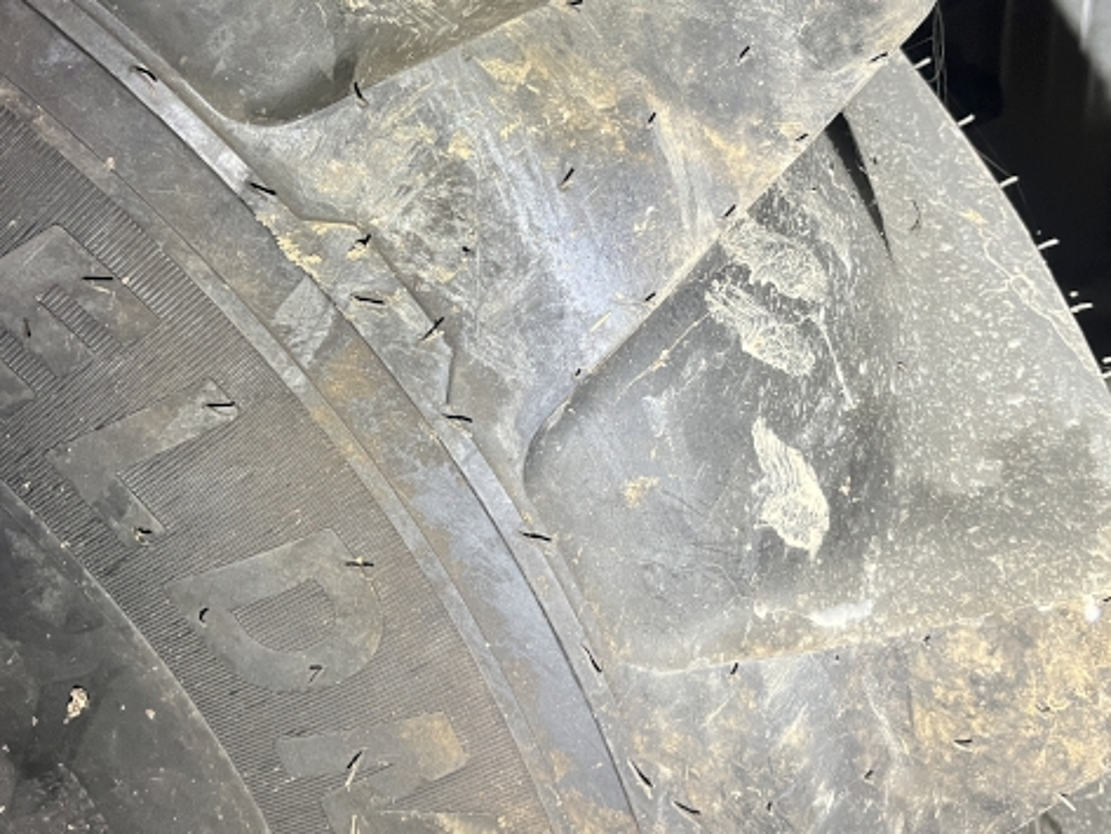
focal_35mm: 44
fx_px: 1413
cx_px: 547
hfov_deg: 42.9
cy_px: 251
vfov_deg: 32.5
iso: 200
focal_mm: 5.1
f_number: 1.6
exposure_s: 1/60
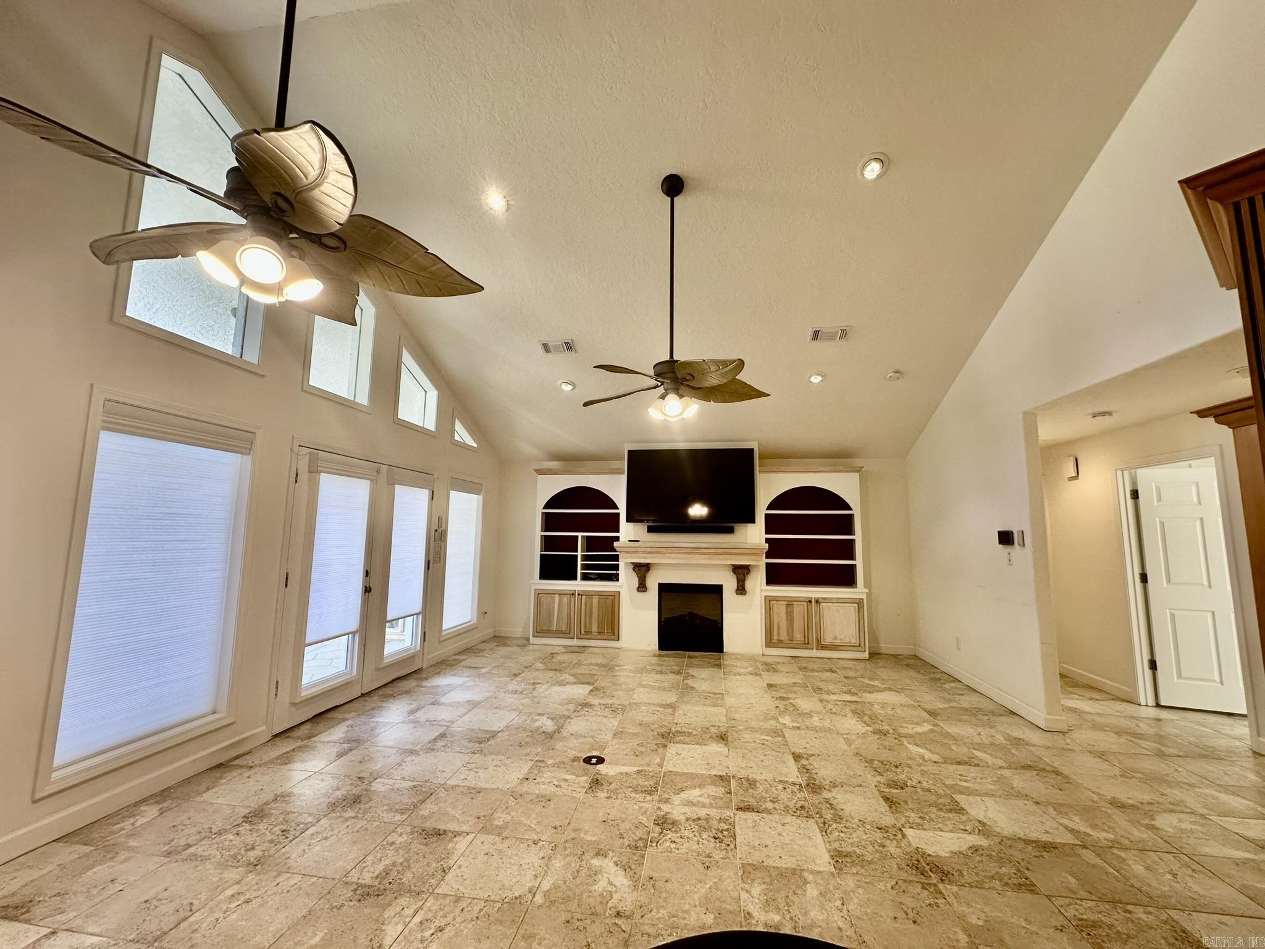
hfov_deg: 102.1
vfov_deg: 85.7
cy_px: 474
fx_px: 512
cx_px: 632
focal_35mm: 14
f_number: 2.2
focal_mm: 2.22
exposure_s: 1/120
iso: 160
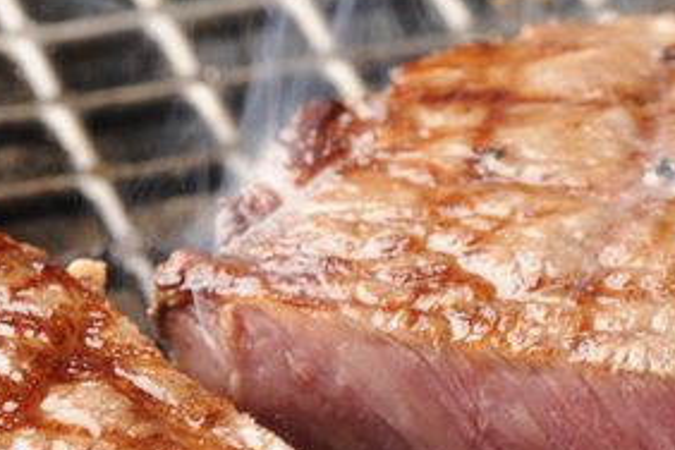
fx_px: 4462
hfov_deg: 8.6
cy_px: 475
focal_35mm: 238
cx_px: 467
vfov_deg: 5.8
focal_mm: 105
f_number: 18
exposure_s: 1/60
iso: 200
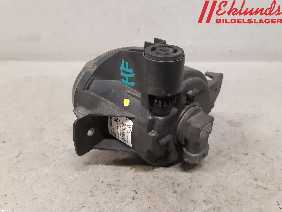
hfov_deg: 67.3
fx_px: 212
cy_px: 106
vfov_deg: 53.1
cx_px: 141
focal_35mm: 26
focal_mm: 3.93
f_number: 1.7
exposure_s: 1/50
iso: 320
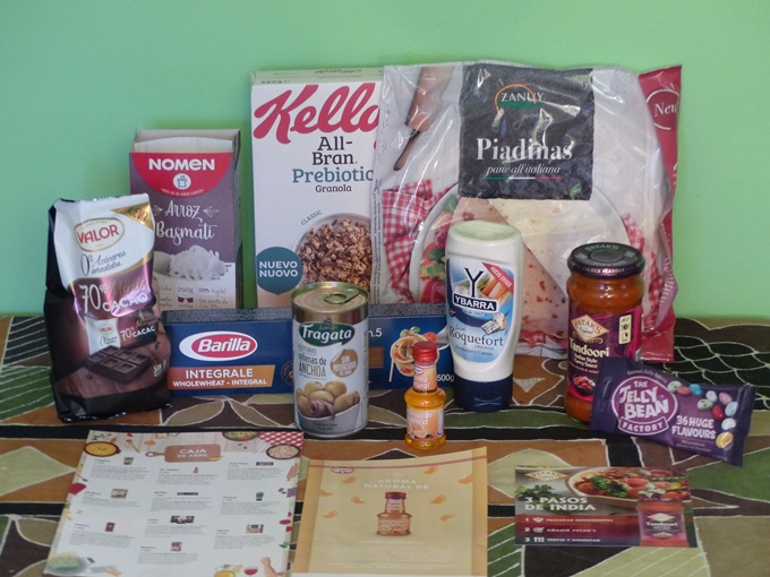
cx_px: 385
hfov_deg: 18.9
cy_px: 288
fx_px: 2313
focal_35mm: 104
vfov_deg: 14.2
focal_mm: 17.4
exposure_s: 1/15
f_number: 2.8
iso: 400
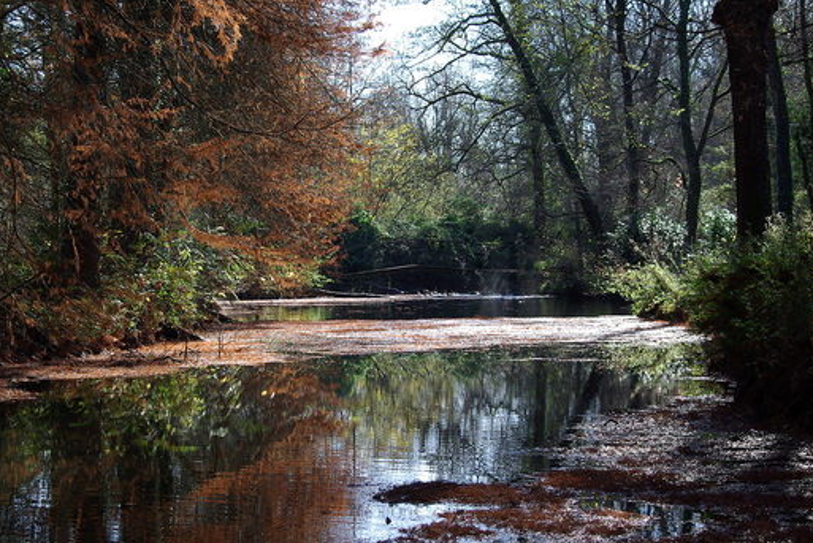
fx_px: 2183
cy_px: 278
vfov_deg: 14.2
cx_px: 369
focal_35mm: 97
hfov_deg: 21.1
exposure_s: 1/250
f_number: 8
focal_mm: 55
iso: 400
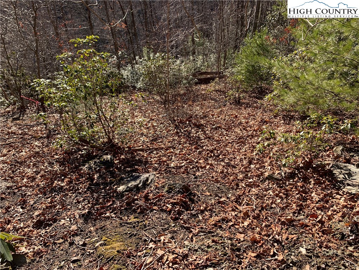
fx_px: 270
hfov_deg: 67.3
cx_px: 180
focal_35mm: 26
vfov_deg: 53.1
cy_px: 135
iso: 25
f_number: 1.8
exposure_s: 1/687
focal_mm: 4.25
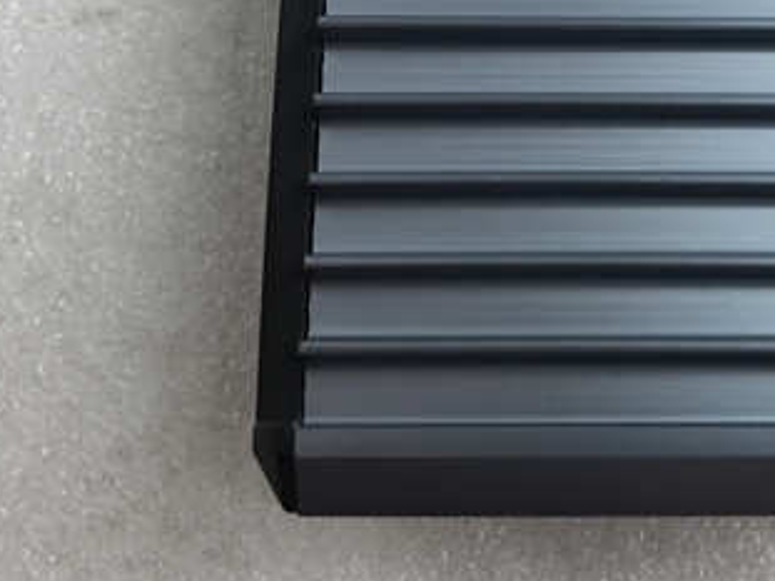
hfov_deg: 34.6
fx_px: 1209
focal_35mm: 54
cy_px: 55
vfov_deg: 26.1
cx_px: 611
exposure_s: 1/111
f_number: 1.8
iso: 20
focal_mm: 3.99
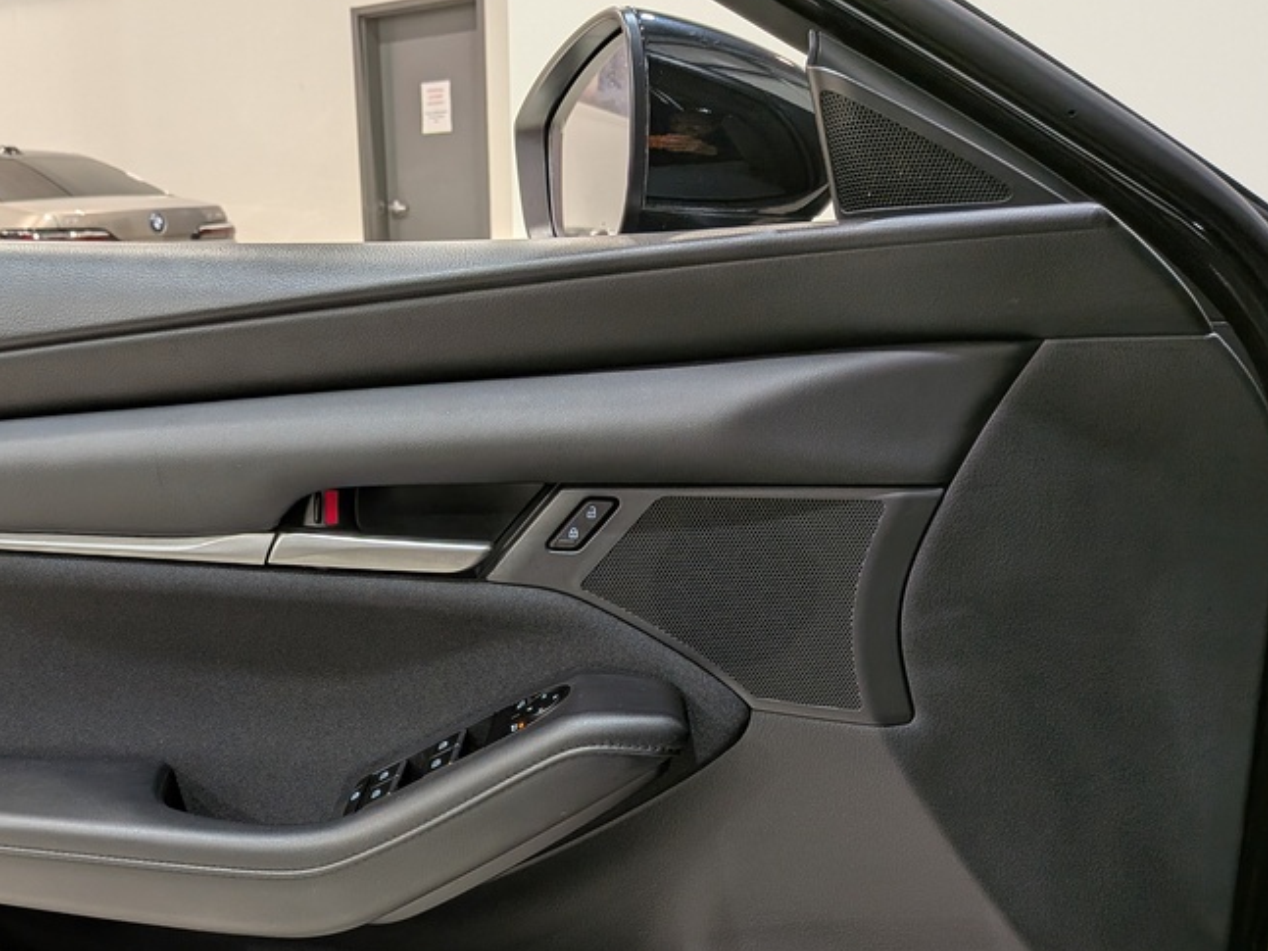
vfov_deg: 36.7
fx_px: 1392
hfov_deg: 47.9
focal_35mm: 38
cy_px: 724
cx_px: 388
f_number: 1.7
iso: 111
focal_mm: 4.53
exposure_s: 1/100
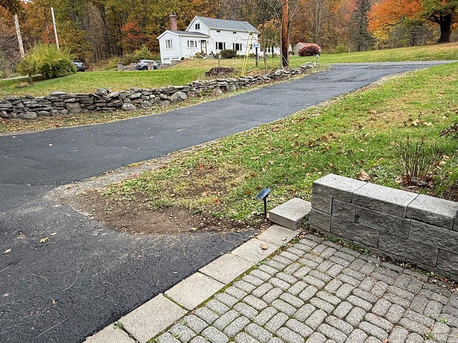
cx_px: 272
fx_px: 331
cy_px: 170
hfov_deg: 68.8
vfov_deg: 54.9
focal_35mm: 25
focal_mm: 2.22
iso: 50
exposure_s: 1/99
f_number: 2.2
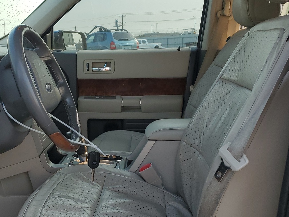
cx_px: 98
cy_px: 120
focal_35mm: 48
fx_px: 401
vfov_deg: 30.2
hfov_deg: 39.2
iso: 50
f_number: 1.5
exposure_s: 1/833
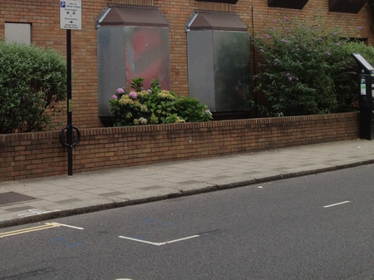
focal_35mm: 69
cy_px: 5
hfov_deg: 27.4
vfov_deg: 20.6
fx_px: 745
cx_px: 54
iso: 64
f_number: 2.4
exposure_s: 1/120
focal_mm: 4.28
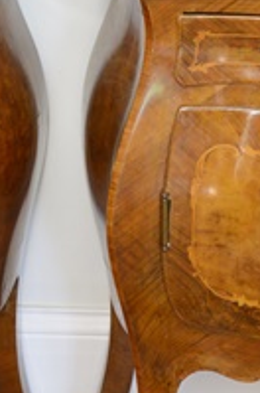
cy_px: 241
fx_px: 1576
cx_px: 100
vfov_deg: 14.2
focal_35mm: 145
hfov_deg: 9.4
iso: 800
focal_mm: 32
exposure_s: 1/30
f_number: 4.8
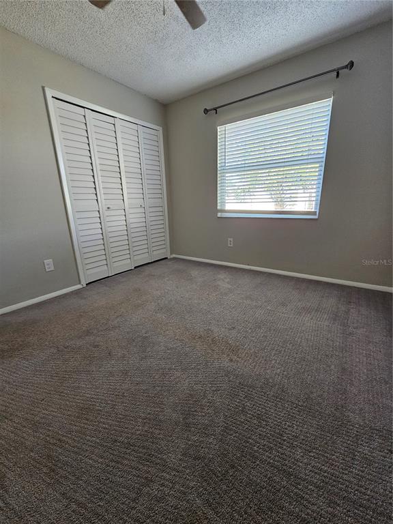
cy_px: 262
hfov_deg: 89.9
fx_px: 197
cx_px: 196
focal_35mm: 13
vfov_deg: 106.2
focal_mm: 2.2
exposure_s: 1/60
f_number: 2.2
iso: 250
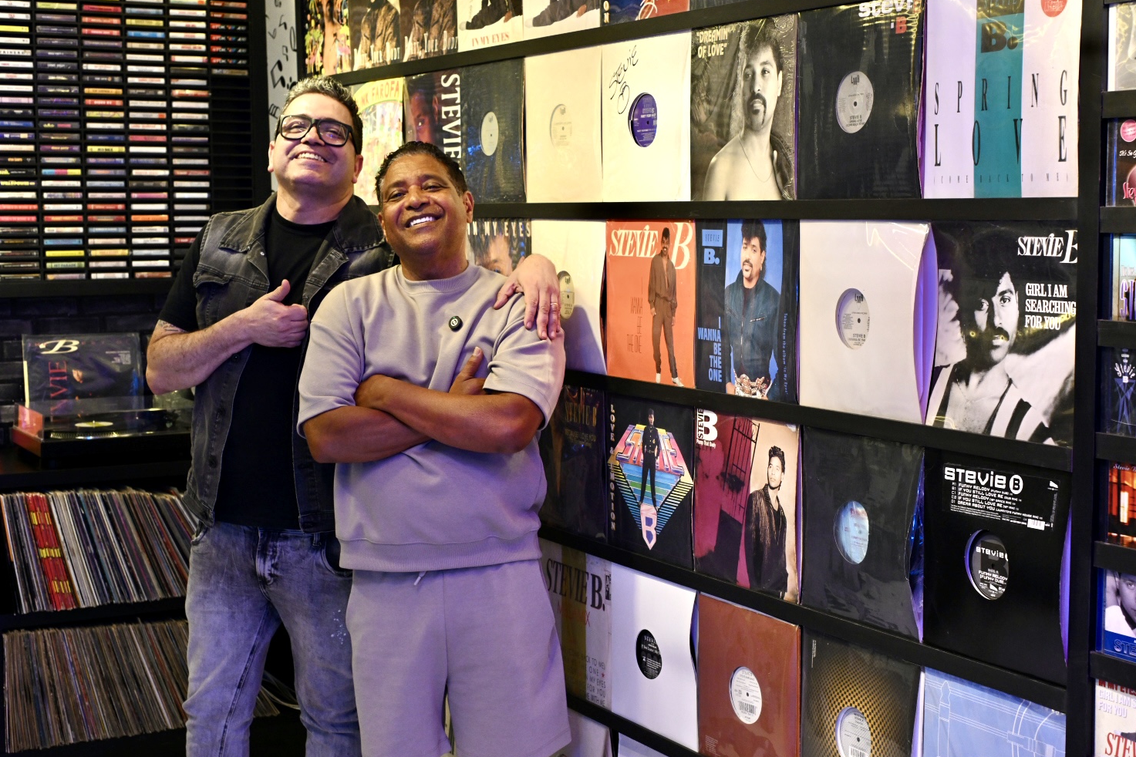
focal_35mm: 55
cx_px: 599
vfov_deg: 24.6
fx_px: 1735
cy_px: 392
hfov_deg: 36.2
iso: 2200
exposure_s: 1/80
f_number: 6.3
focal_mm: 50
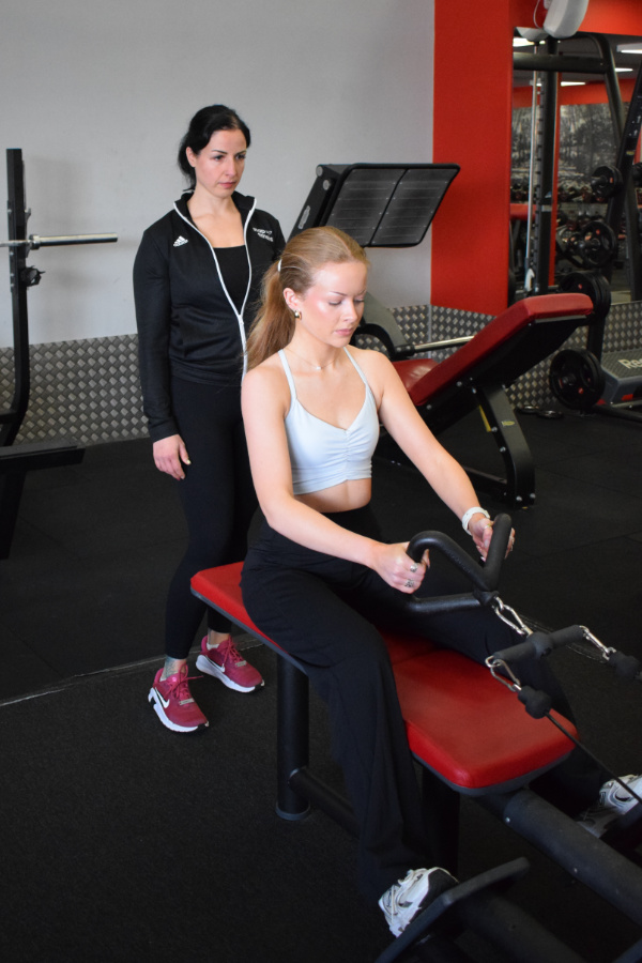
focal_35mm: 34
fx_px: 923
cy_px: 482
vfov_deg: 55.1
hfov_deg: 38.4
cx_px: 321
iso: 3200
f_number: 3.8
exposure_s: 1/320
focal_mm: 23
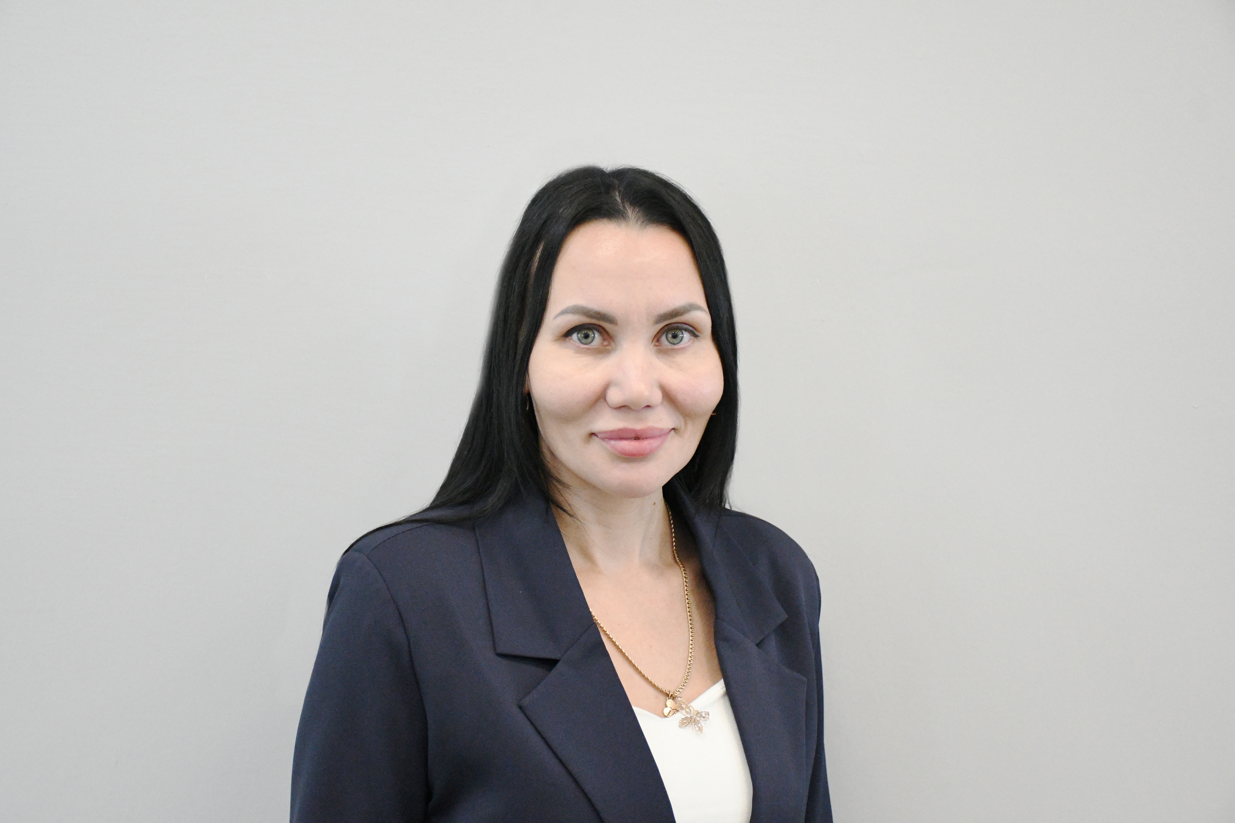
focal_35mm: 60
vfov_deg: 22.6
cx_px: 618
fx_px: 2058
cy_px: 412
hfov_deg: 33.4
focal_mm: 40
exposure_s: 1/320
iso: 6400
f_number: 4.5
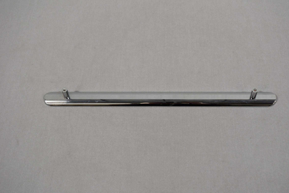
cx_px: 157
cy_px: 98
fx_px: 382
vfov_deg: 28.3
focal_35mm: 48
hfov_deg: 41.4
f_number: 5.6
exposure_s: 1/125
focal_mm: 29
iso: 400
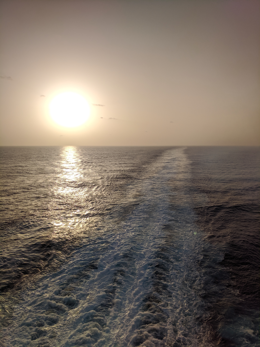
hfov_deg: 53.1
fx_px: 260
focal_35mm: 26
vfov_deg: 67.3
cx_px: 130
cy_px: 174
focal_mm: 4.67
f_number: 2
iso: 46
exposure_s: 1/9346
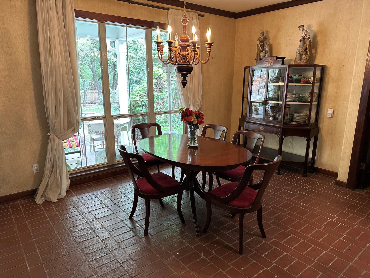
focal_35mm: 24
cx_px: 185
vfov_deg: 56.8
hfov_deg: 71.6
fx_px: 257
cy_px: 139
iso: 160
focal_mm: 6.86
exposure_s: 1/60
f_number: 1.78
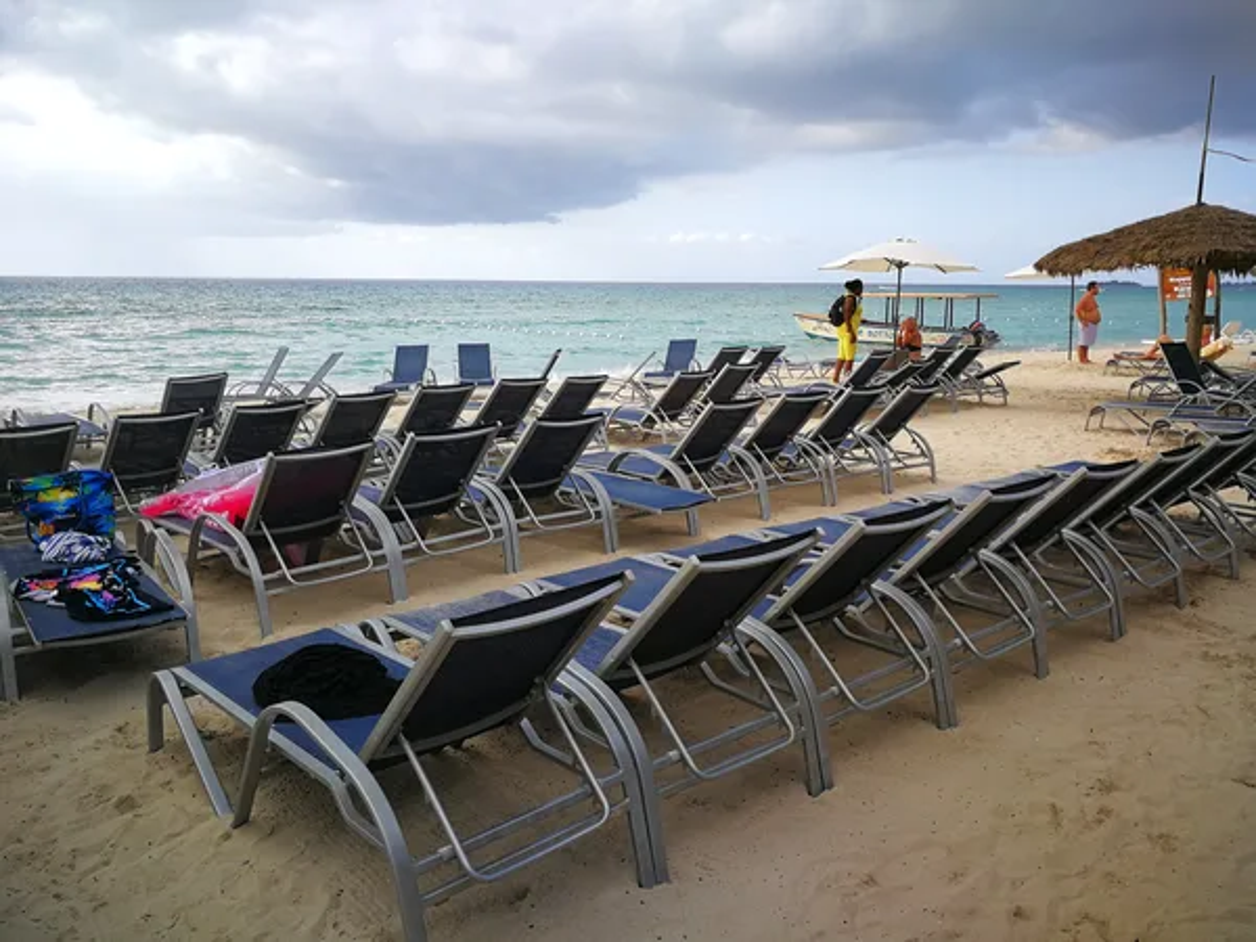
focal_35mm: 27
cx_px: 628
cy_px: 471
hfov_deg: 65.3
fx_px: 980
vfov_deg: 51.4
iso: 50
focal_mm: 3.95
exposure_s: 1/401
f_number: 2.2
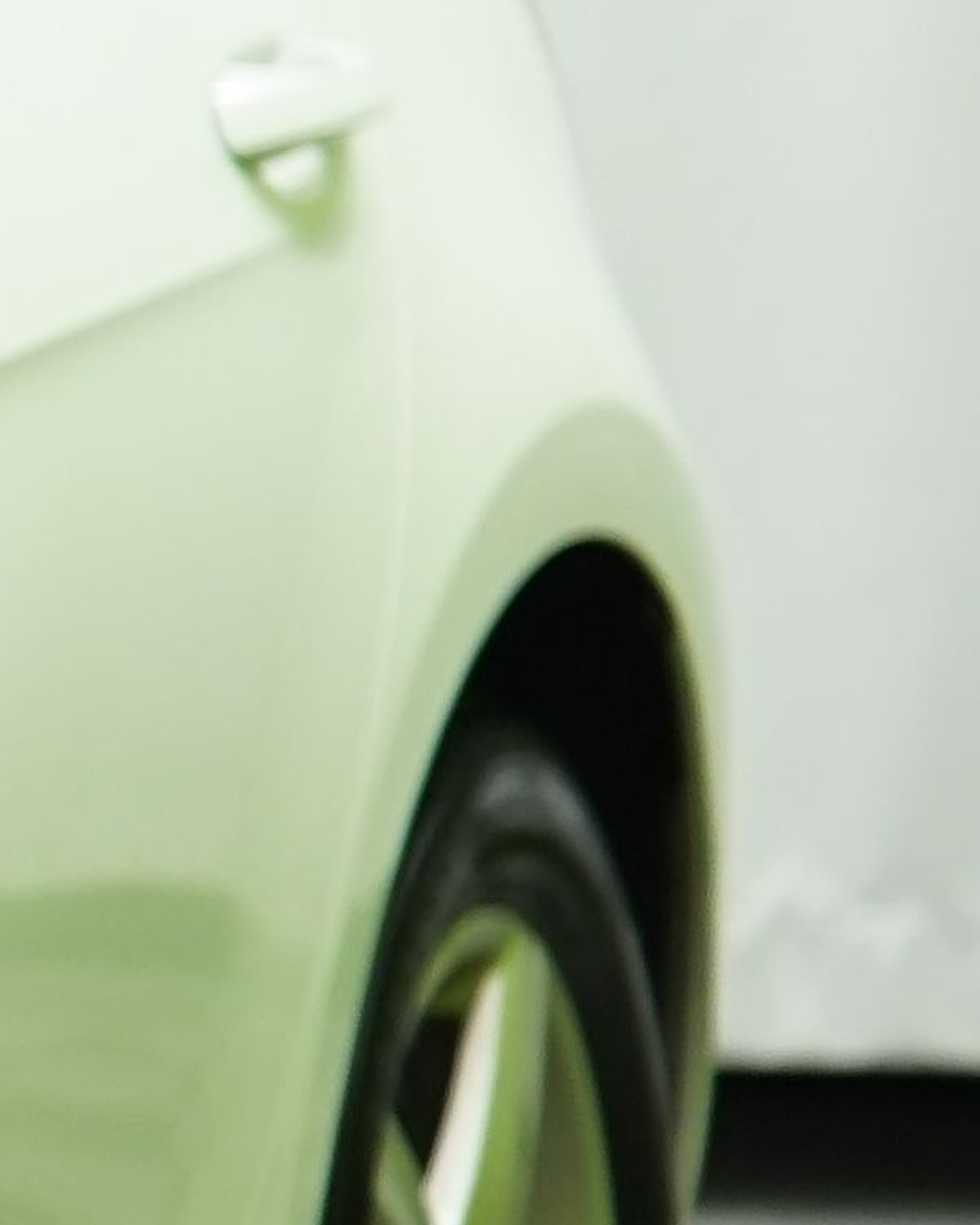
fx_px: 18276
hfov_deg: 2.9
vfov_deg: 3.8
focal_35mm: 504
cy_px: 949
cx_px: -3392
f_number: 3.2
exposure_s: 1/40
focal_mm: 67
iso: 500
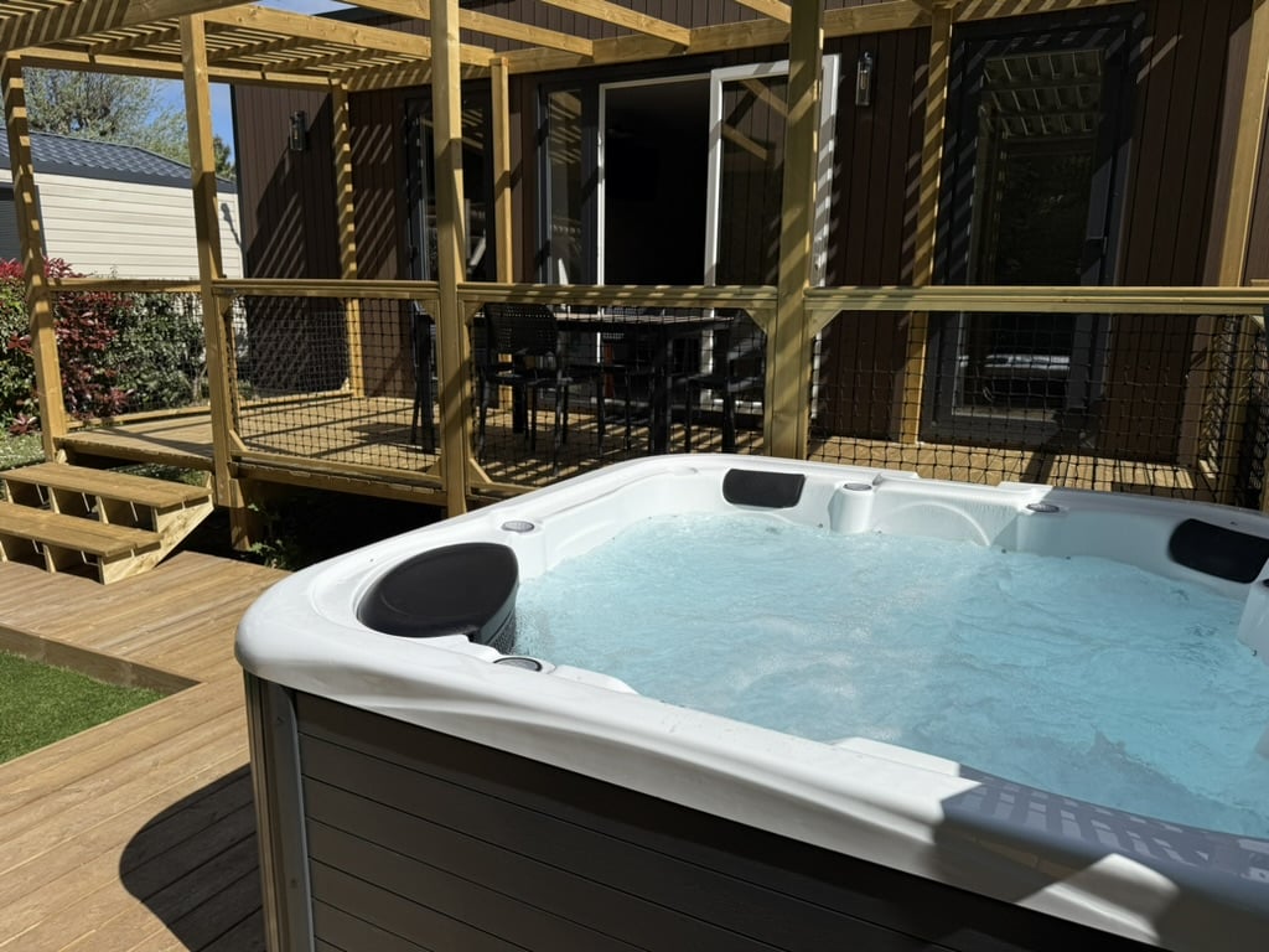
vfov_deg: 56.8
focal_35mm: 24
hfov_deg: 71.6
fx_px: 880
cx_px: 634
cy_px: 476
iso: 80
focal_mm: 6.76
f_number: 1.78
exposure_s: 1/10309
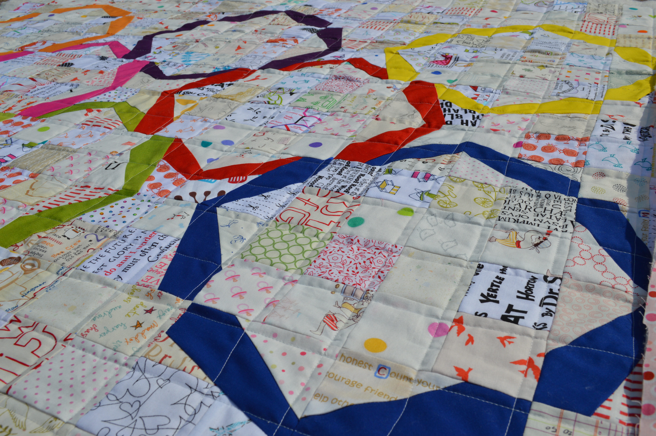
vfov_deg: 39.9
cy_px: 218
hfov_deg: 57.3
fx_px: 601
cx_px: 328
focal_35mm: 33
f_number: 11
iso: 100
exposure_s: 1/500
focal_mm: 22
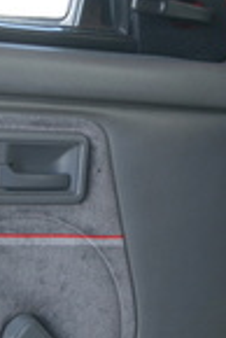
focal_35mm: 144
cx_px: 34
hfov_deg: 9.5
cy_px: 175
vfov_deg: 14.2
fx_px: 1356
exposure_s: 1/60
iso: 125
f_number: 4.5
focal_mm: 35
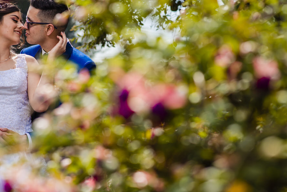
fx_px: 917
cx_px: 132
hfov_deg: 17.8
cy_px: 114
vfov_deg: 11.9
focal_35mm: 115
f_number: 3.5
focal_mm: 85
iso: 100
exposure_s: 1/1250
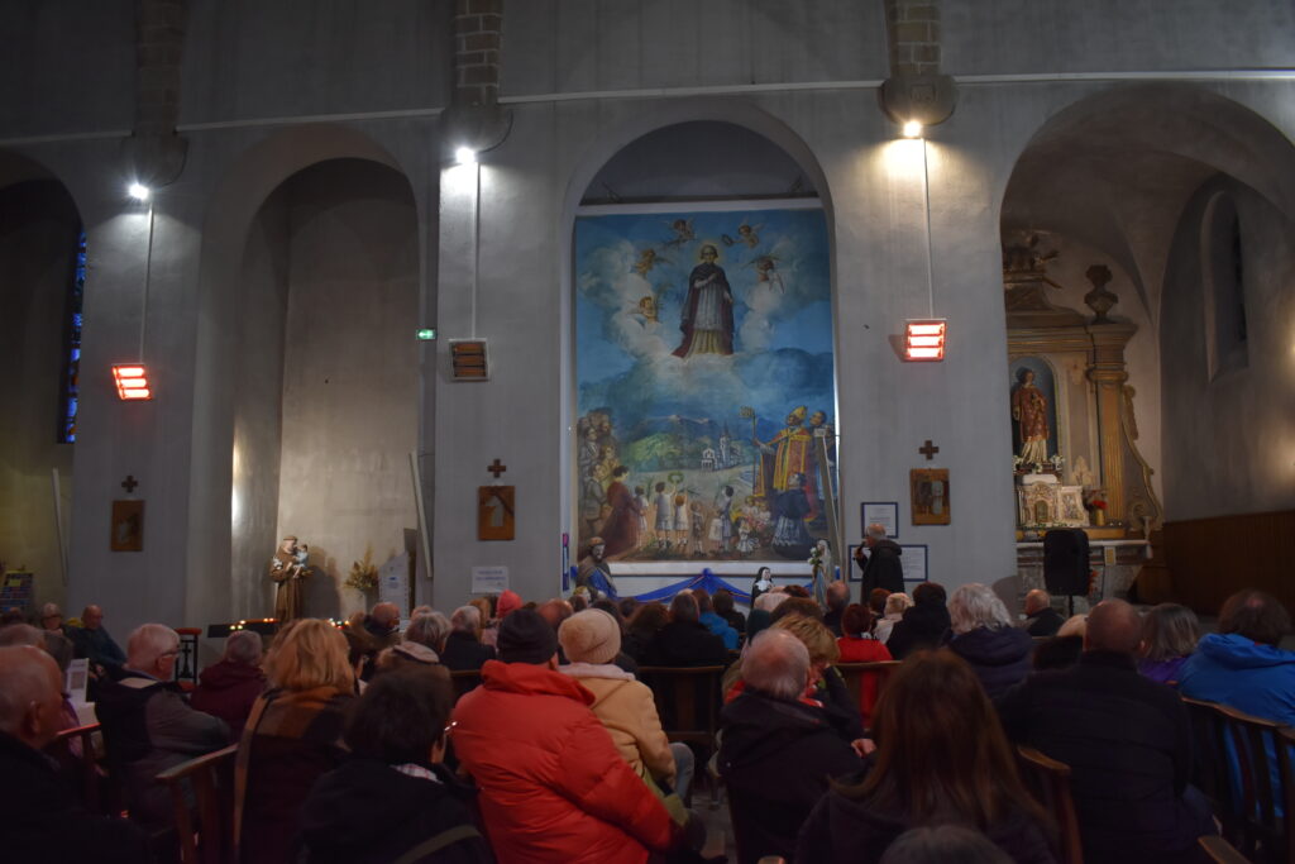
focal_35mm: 27
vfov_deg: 47.9
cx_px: 648
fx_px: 971
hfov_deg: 67.4
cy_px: 432
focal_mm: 18
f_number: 3.5
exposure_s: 1/60
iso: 900
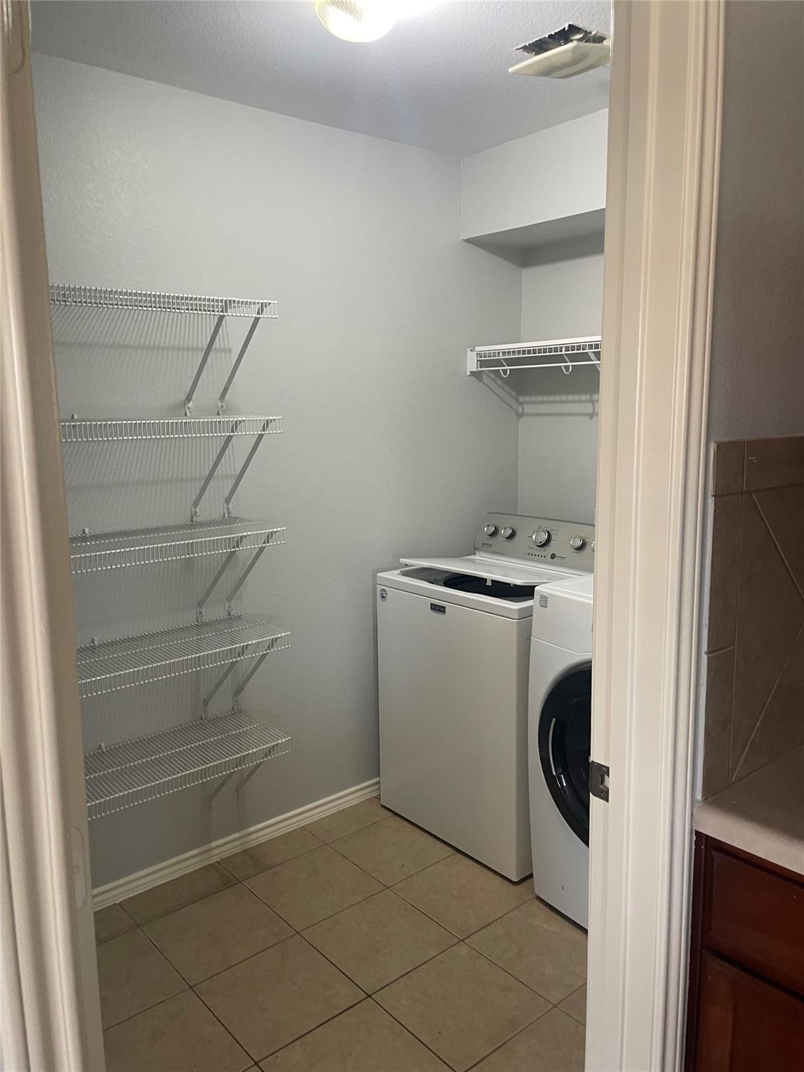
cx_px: 402
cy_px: 536
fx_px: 805
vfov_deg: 67.3
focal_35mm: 26
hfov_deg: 53.1
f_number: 1.6
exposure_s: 1/56
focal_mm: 4.2
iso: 100
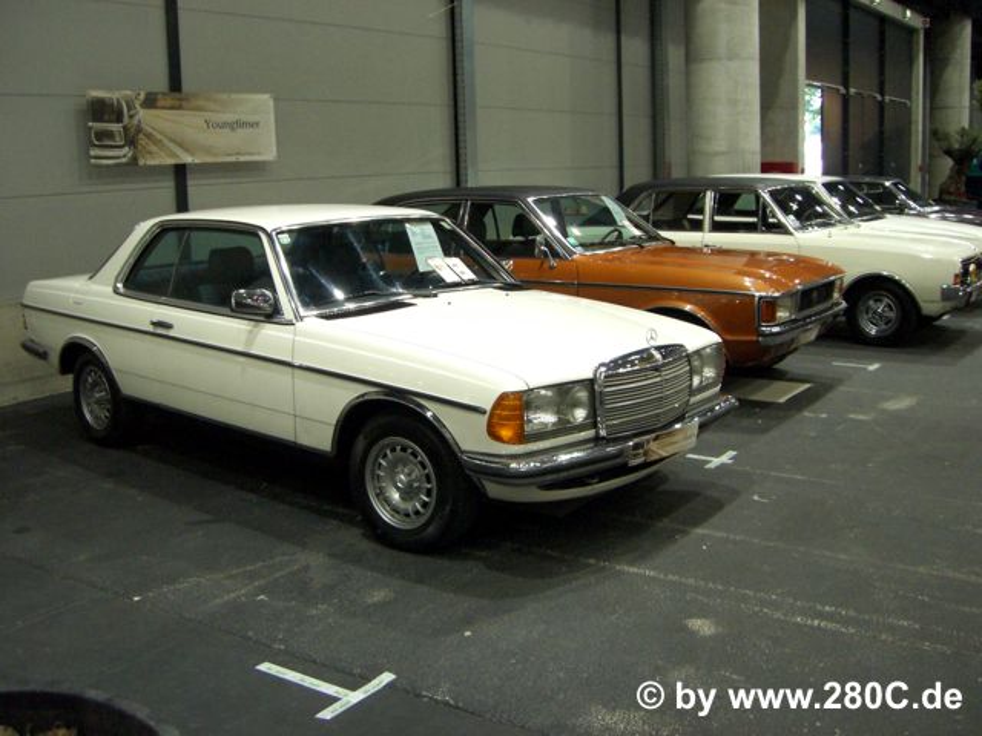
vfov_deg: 37.7
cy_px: 368
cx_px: 491
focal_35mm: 38
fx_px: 1078
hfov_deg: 49.0
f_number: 2.7
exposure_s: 1/60
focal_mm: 6.2
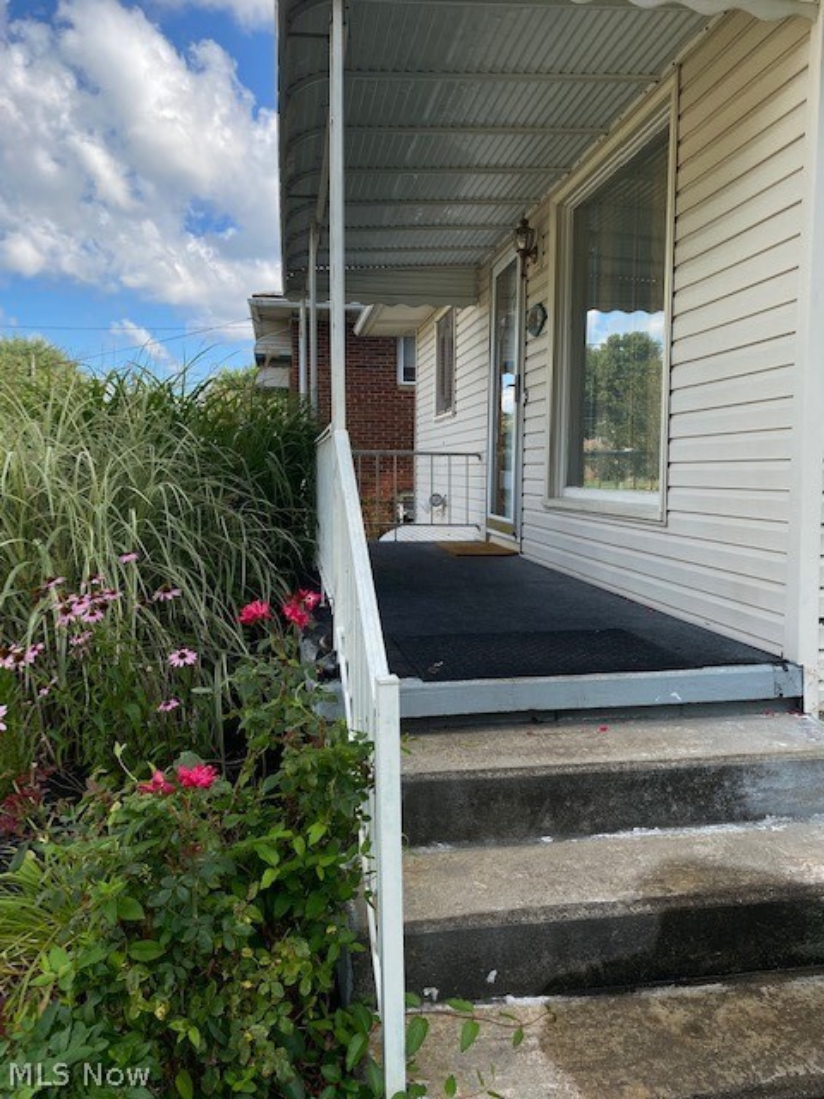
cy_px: 550
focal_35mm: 26
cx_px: 412
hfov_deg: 53.1
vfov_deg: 67.3
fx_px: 825
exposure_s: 1/973
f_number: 1.8
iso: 32
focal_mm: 4.25
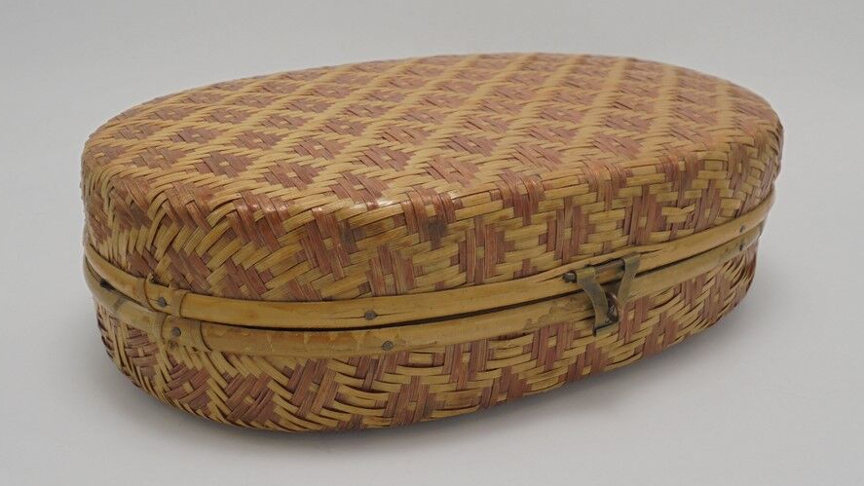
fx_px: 962
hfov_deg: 48.4
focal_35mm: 42
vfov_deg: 28.3
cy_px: 236
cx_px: 431
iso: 100
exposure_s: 1/30
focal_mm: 6.9
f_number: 4.2
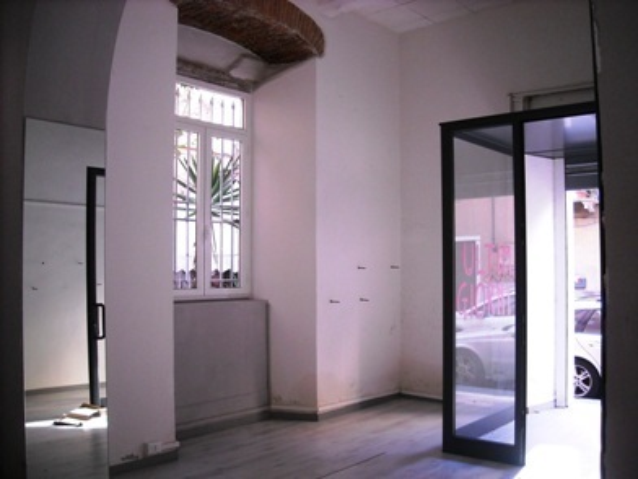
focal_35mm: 35
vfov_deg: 40.7
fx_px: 645
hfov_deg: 52.6
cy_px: 240
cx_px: 319
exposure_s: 1/60
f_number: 2.8
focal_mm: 5.7
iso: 282
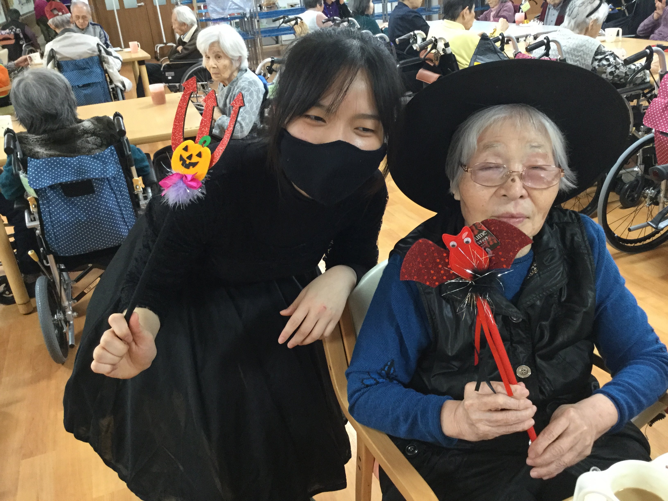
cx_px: 334
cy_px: 250
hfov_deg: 58.4
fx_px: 598
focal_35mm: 31
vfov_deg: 45.4
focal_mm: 3.3
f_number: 2.4
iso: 125
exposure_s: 1/30
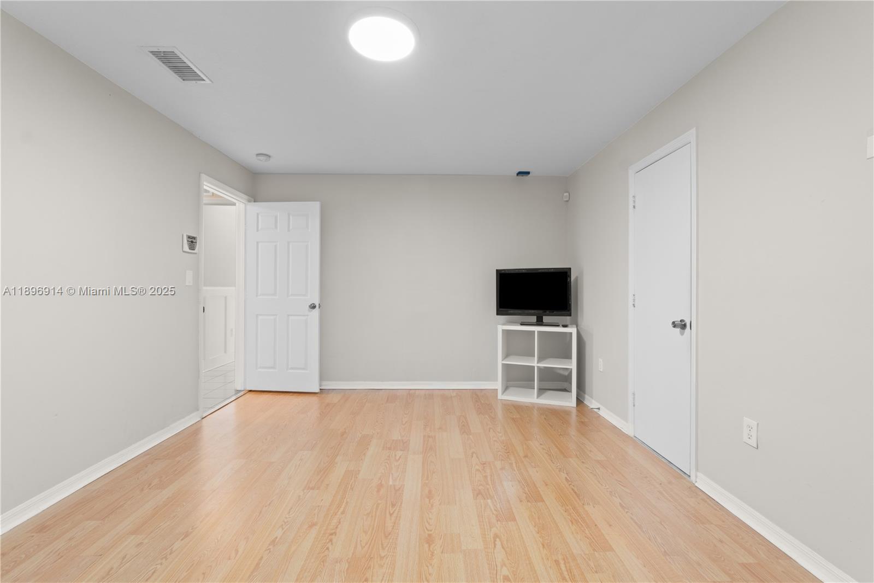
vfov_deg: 77.3
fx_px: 364
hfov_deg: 100.4
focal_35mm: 15
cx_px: 437
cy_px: 292
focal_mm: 10
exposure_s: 5
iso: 250
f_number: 9
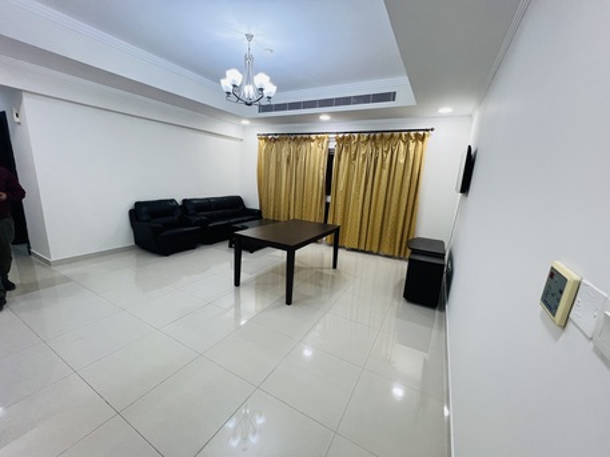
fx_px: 229
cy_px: 228
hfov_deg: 106.2
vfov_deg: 89.9
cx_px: 305
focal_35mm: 13
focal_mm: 1.57
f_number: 1.8
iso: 250
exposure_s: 1/100
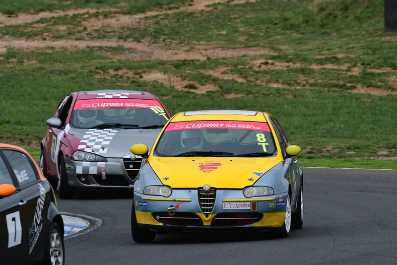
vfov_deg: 2.4
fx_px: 6453
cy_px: 132
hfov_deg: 3.5
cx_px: 198
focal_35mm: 585
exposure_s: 1/640
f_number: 11
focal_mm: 390
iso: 1000
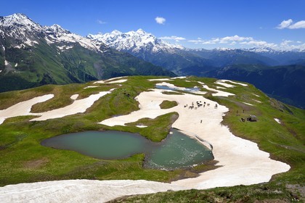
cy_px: 102
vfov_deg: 42.3
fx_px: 263
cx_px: 152
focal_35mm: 31
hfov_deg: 60.3
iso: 200
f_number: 14
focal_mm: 31
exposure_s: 1/320
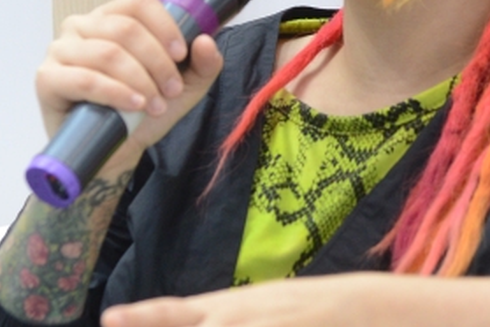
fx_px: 9758
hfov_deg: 2.9
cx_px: 321
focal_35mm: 717
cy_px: 28
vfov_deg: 1.9
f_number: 4
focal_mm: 200
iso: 1600
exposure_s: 1/160
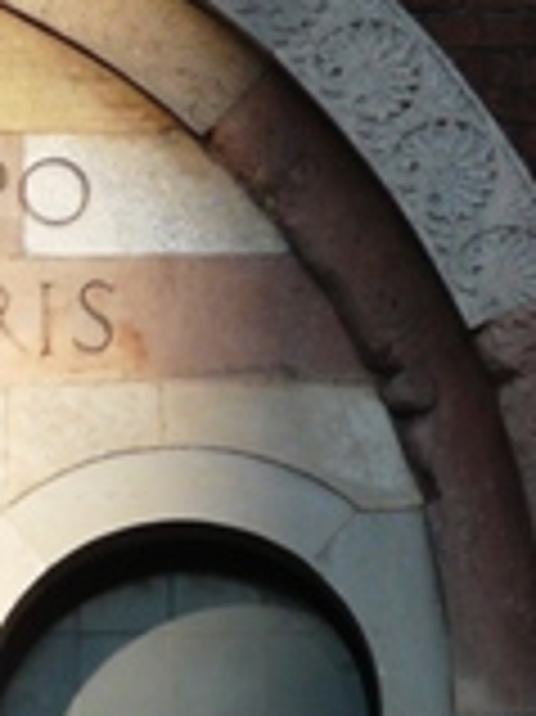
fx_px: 21211
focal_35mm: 1026
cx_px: -383
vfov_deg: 1.9
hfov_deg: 1.4
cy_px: 124
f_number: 5.6
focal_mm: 40
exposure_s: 1/250
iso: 100
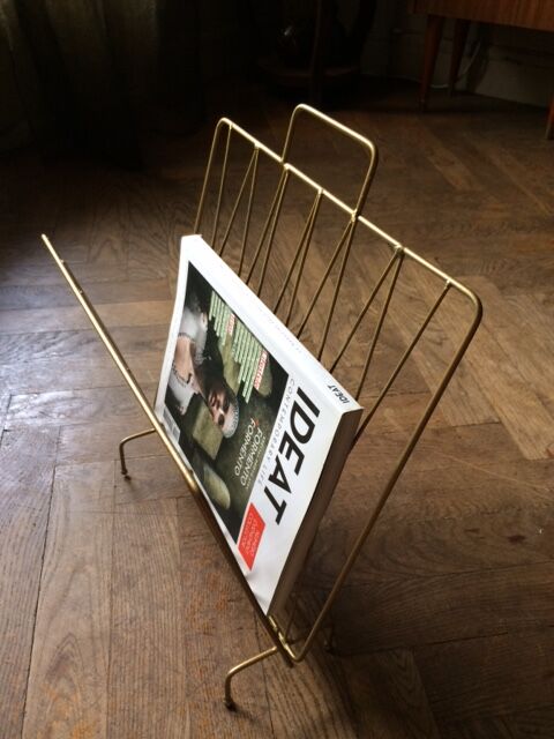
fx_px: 619
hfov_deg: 48.2
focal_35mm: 29
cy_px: 370
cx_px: 277
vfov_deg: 61.7
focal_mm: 4.15
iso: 64
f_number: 2.2
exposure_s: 1/33
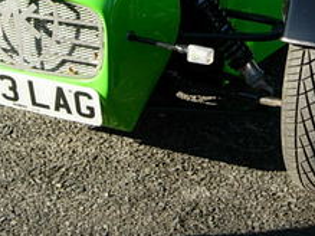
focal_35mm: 111
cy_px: 19
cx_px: 219
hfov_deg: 17.7
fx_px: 1010
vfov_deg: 13.2
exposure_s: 1/542
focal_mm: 7.8
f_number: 2.8
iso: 64
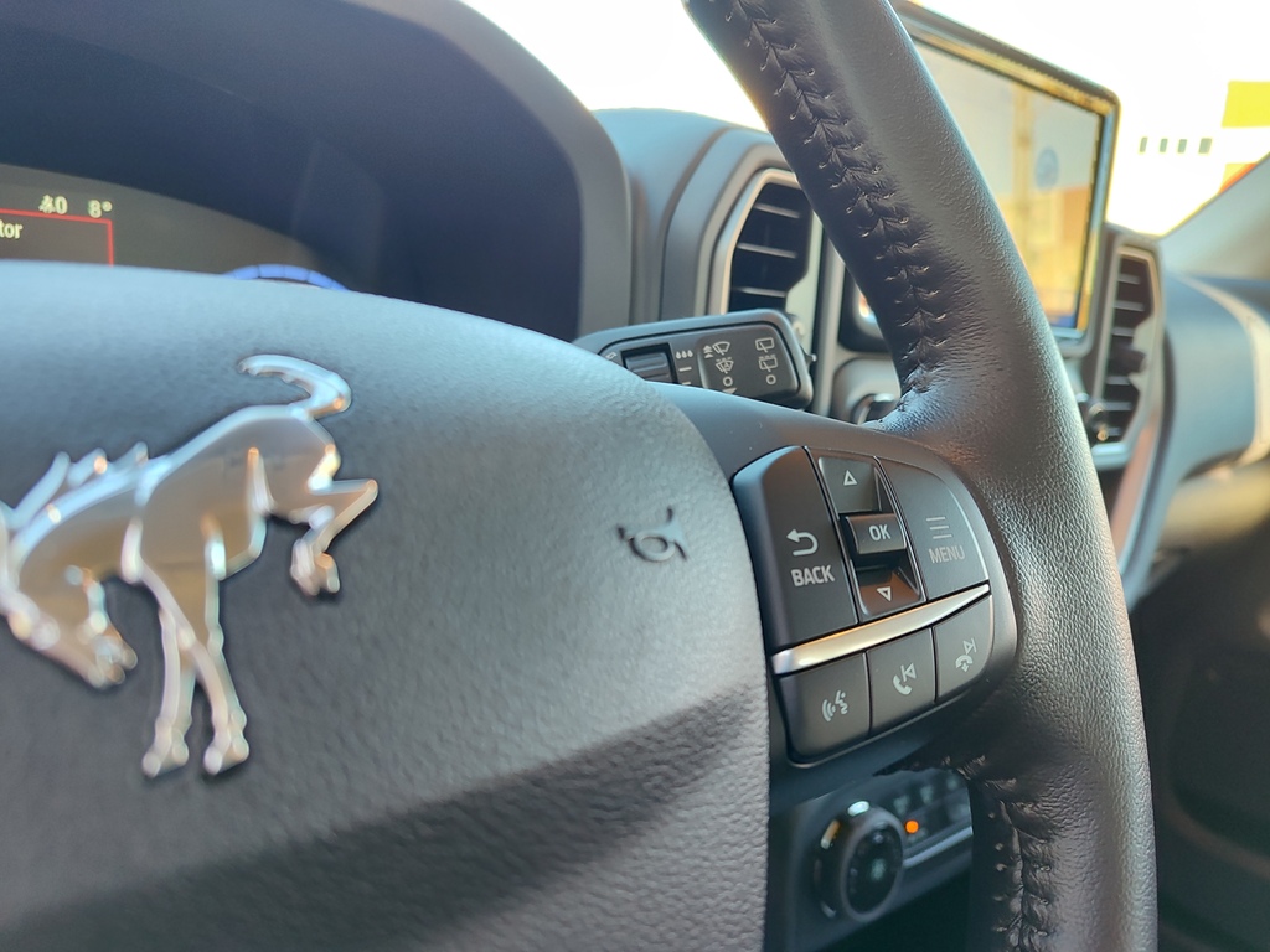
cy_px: 476
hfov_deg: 69.4
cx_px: 635
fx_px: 917
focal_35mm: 25
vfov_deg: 54.9
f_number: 1.89
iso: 127
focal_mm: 5.95
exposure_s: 1/50
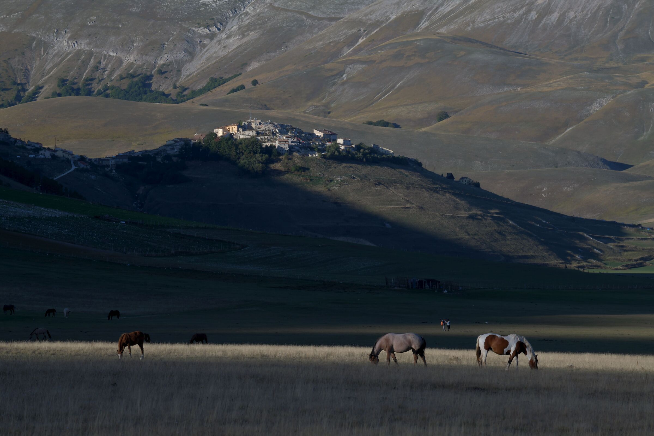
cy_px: 218
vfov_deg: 6.9
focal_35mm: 200
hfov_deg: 10.3
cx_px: 327
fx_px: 3633
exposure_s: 1/40
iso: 64
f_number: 11
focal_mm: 200
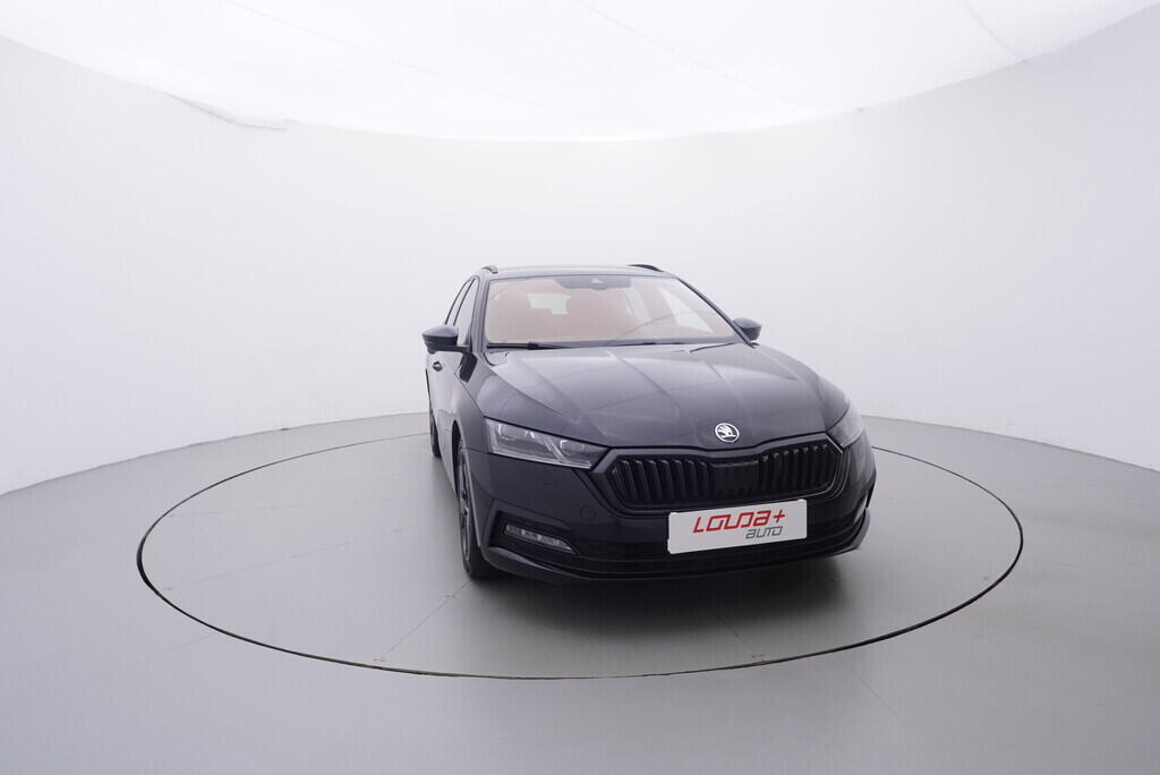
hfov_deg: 77.3
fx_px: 725
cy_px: 388
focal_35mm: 22
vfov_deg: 56.2
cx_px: 580
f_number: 5
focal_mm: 15
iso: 200
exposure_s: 1/80
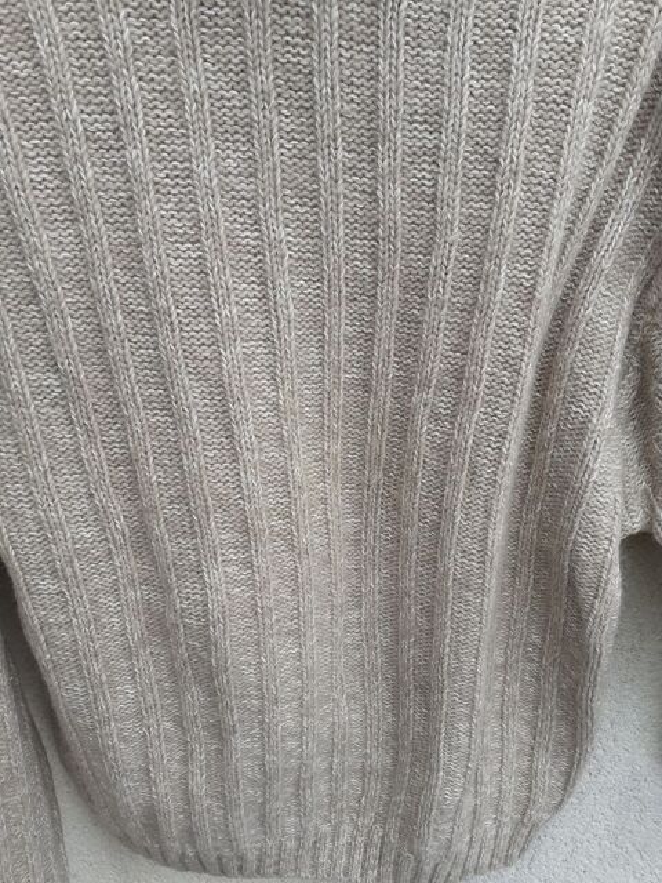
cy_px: 442
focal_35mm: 27
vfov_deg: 65.3
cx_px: 331
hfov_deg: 51.4
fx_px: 688
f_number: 1.9
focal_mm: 3.6
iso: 40
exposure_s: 1/169
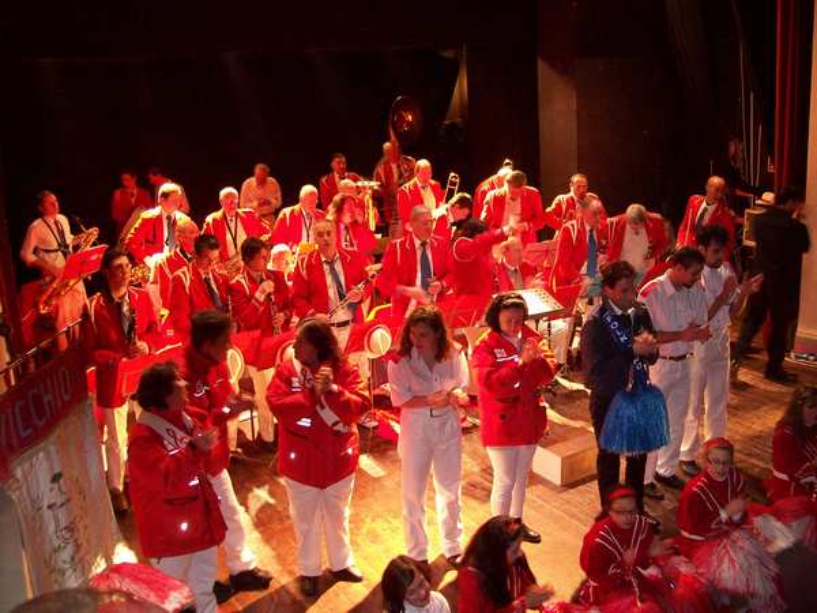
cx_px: 408
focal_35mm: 36
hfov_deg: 51.4
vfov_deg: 39.7
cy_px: 306
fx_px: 850
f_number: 2.7
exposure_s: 1/16
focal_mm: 6
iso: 200
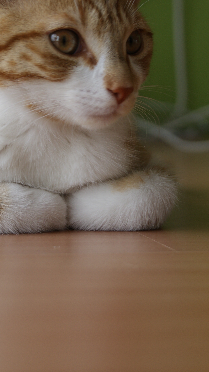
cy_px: 172
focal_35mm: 139
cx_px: 93
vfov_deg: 15.5
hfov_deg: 8.7
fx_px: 1368
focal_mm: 55
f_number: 5.6
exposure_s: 1/100
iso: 200
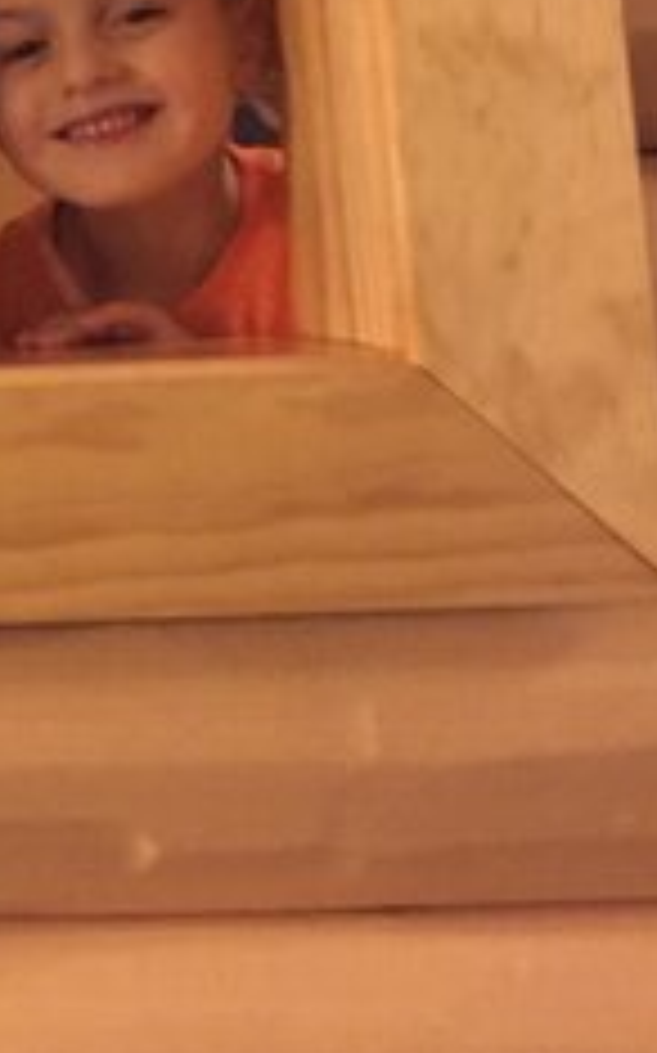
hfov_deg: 19.4
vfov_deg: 30.8
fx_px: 1807
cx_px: -140
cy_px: 72
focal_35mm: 63
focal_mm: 4.15
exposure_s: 1/15
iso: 1000
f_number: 2.2
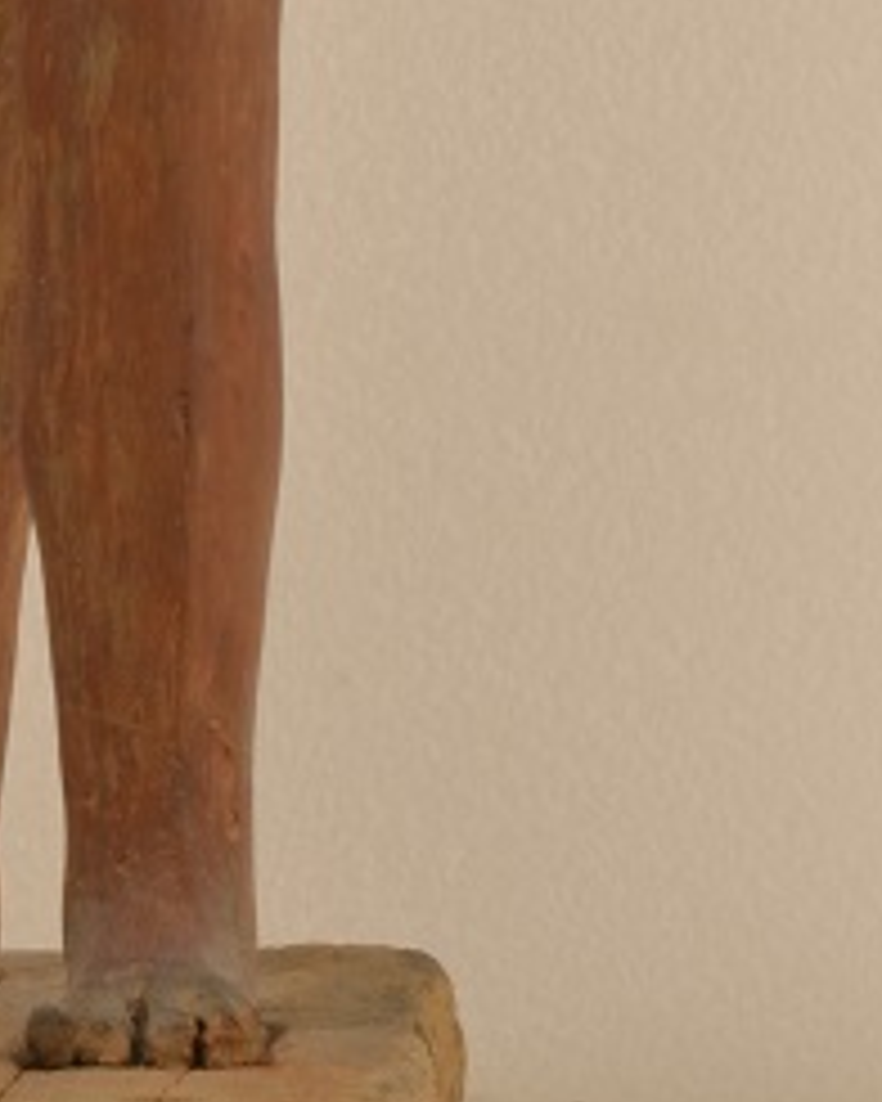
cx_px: 34
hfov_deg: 7.0
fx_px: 7179
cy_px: -373
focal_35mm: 220
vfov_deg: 8.6
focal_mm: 40
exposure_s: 2.5
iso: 160
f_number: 22
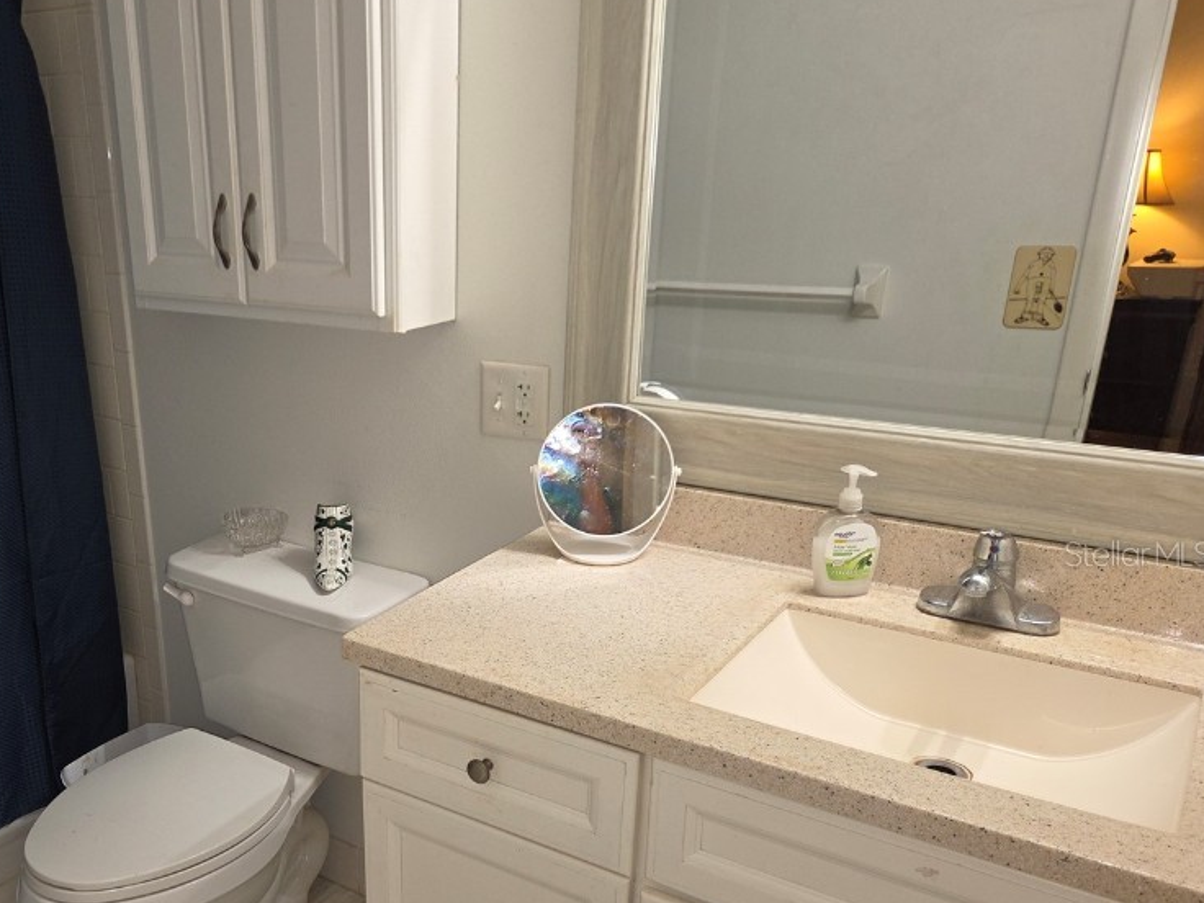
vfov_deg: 43.9
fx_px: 1113
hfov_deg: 55.4
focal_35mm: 32
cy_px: 553
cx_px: 381
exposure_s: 1/60
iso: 100
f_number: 1.8
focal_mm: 5.4
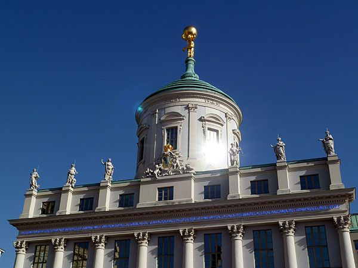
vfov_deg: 32.9
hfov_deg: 42.9
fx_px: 455
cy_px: 134
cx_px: 179
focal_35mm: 44
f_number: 5.6
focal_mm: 7.3
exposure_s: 1/500
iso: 80
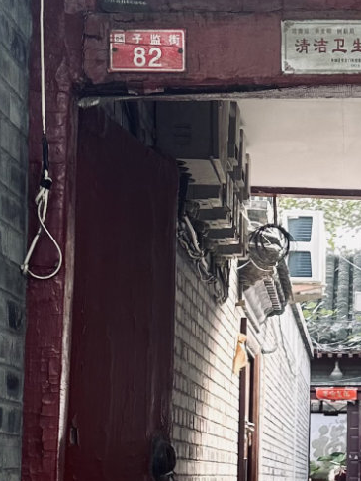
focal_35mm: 79
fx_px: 1098
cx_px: 382
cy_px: 470
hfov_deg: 18.1
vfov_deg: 23.7
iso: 100
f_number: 1.8
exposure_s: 1/121
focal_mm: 6.9
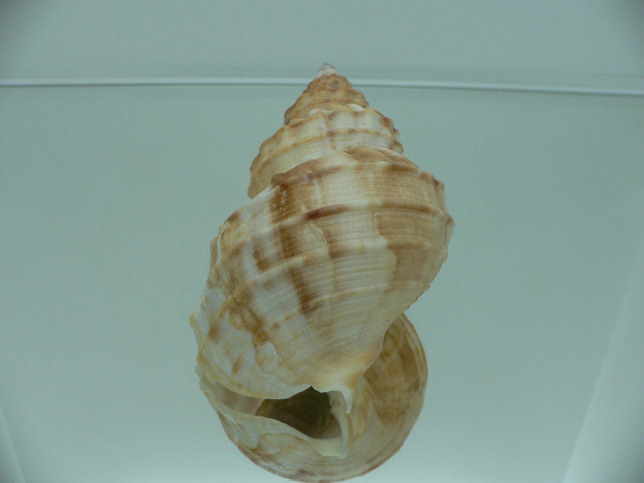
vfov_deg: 40.7
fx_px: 651
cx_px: 322
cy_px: 242
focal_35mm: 35
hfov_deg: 52.6
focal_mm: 4.6
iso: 80
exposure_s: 1/60
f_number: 2.8
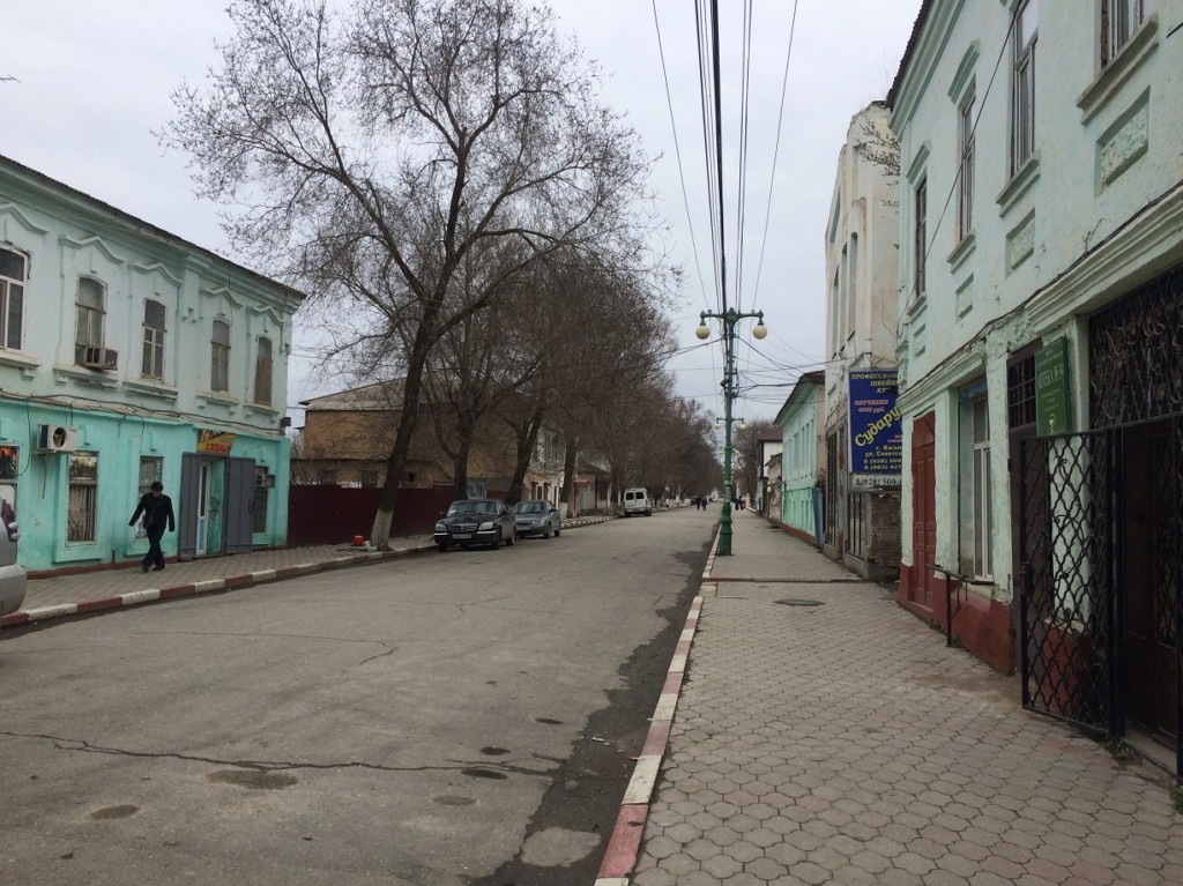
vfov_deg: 48.2
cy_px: 443
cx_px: 592
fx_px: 991
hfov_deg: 61.7
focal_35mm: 29
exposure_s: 1/1244
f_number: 2.2
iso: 32
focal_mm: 4.15
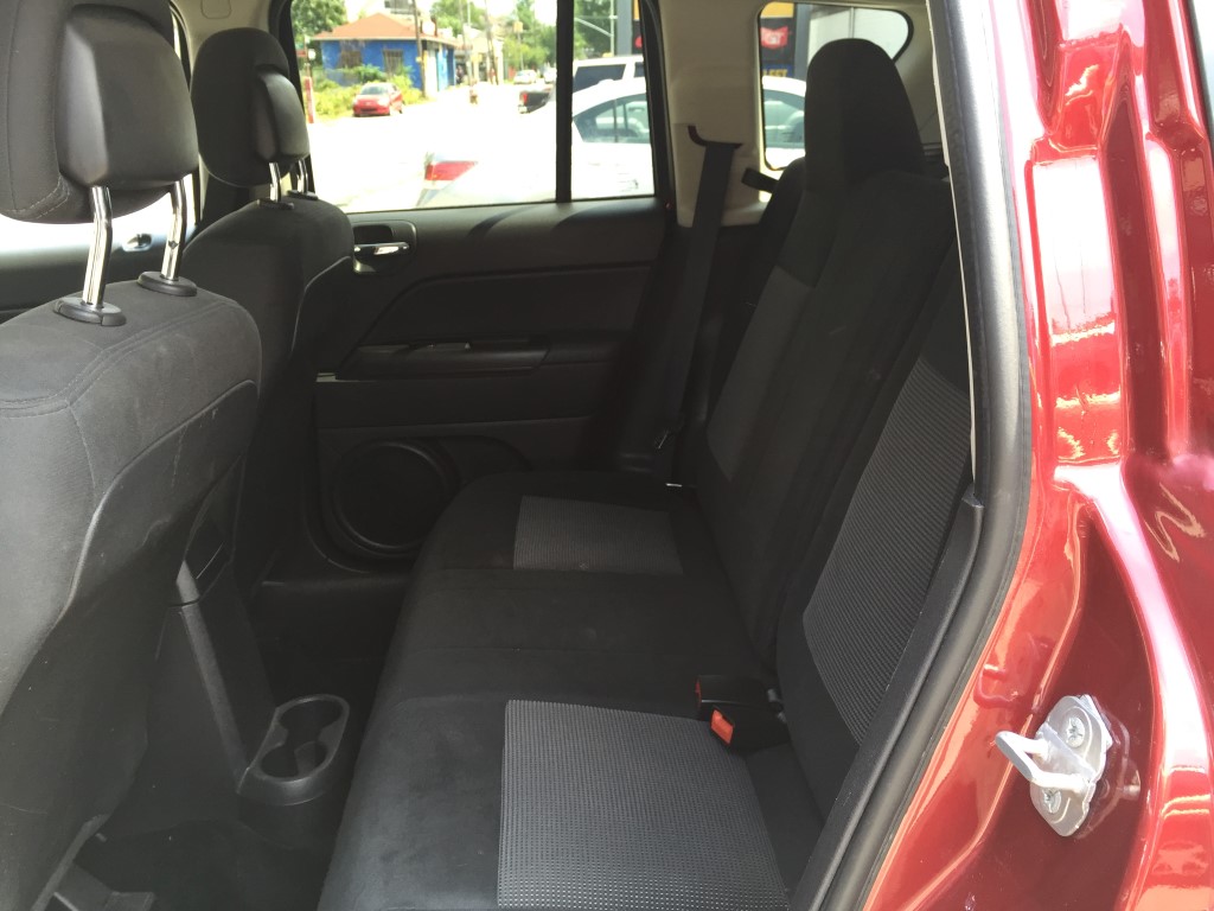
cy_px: 456
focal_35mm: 29
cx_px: 607
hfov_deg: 61.7
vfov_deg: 48.2
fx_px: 1017
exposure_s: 1/120
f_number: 2.2
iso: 50
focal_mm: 4.15
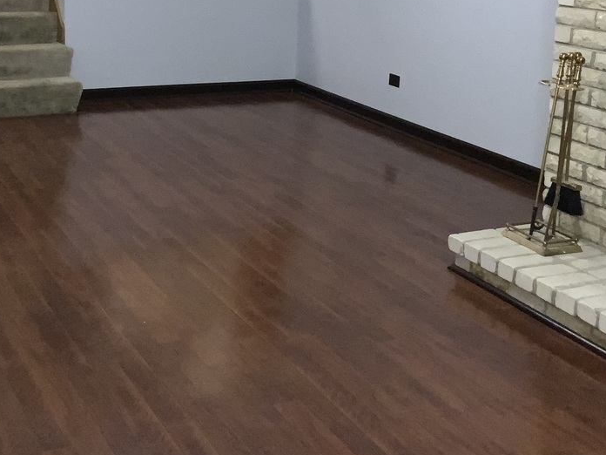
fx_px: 1050
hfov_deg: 32.2
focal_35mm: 60
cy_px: 81
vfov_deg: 24.0
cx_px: 294
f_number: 1.8
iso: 125
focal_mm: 3
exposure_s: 1/40
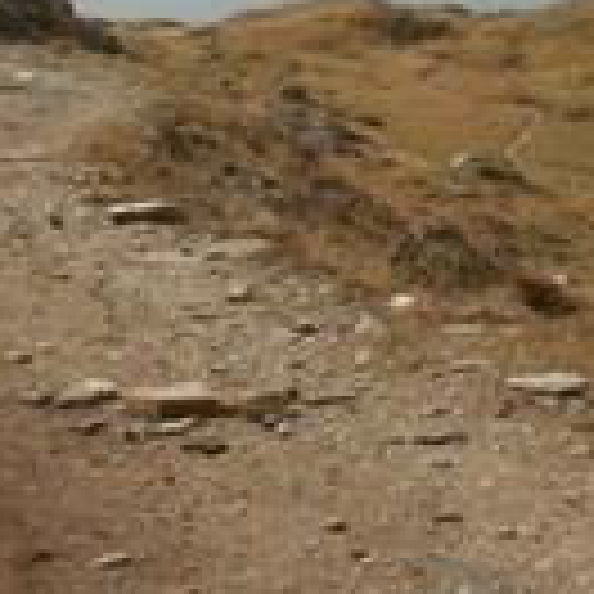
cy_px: -162
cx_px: 608
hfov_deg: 11.5
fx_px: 2912
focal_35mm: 150
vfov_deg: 11.4
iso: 50
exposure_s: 1/100
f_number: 8
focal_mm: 5.86
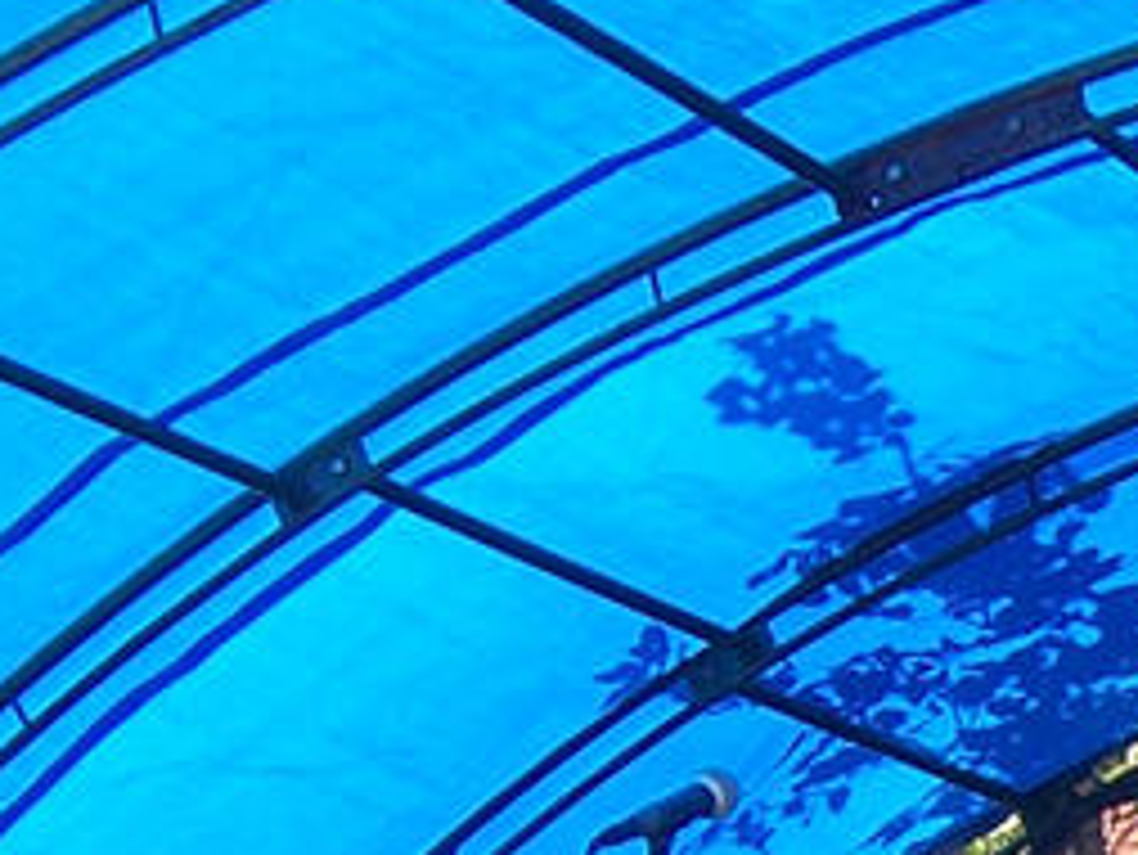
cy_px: 1264
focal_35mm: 162
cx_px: 1637
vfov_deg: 9.0
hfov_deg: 11.7
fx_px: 5328
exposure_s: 1/180
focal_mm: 6.7
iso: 80
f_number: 4
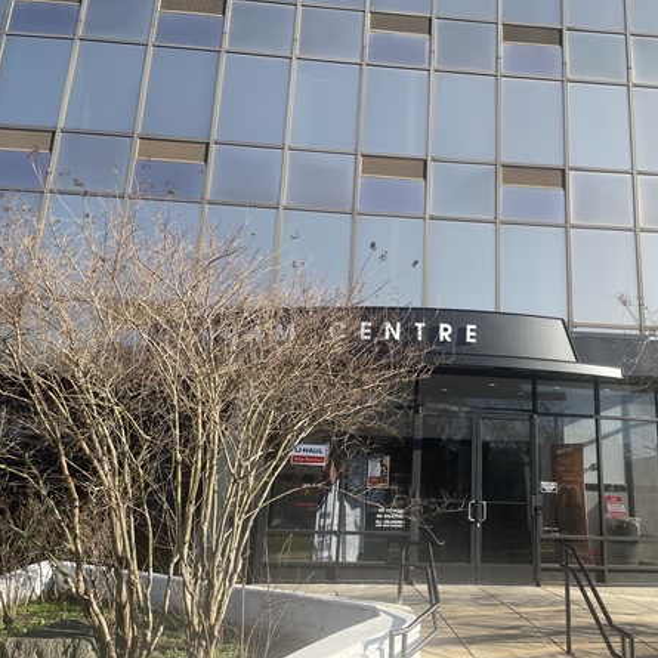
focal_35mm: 31
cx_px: 441
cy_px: 331
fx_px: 667
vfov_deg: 52.5
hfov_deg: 51.5
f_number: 1.6
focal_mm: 4.2
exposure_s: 1/1553
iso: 32
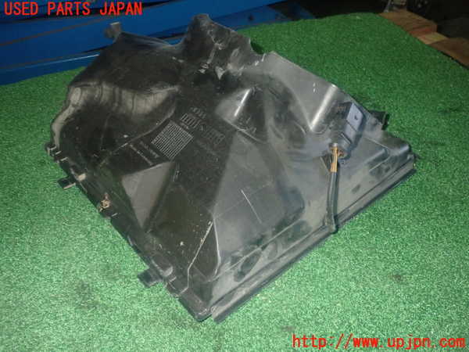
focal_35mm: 32
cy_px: 176
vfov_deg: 44.2
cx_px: 234
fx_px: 434
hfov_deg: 56.8
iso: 800
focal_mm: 5.79
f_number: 7.1
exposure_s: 1/30
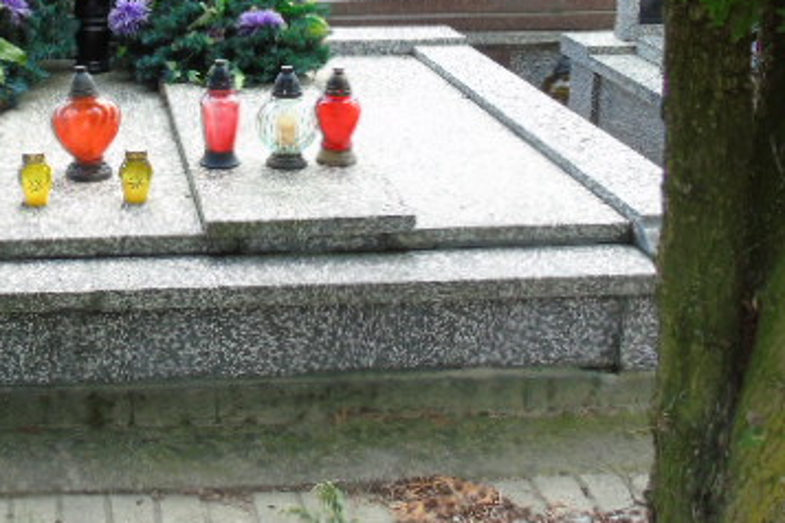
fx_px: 1177
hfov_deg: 35.3
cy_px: 73
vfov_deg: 24.5
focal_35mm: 54
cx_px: 119
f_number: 3.6
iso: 80
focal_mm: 5.2
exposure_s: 1/160
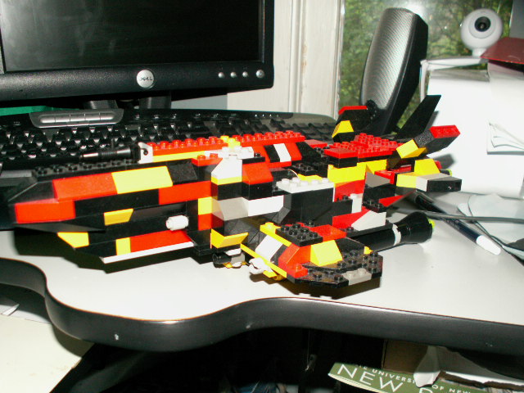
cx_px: 262
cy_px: 196
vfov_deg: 40.7
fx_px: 530
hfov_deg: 52.6
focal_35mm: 35
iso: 160
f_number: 2.8
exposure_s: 1/40
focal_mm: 5.86
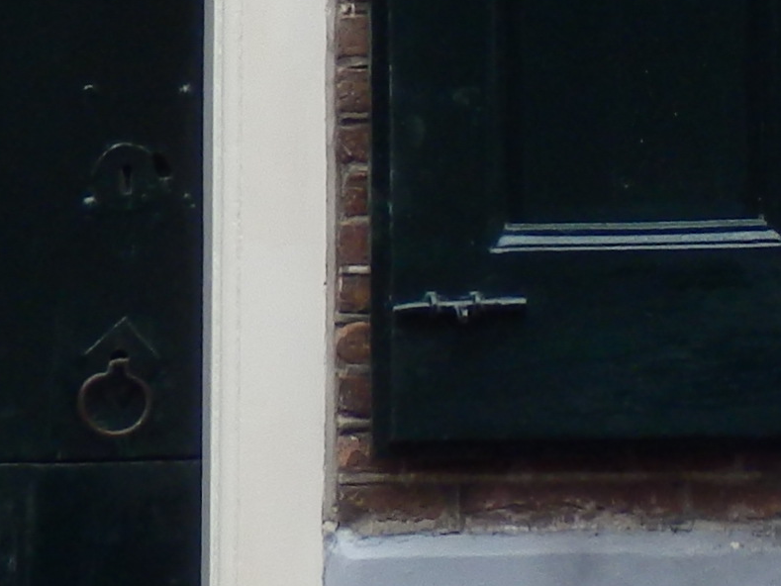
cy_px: 33
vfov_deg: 6.9
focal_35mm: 216
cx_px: 862
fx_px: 4874
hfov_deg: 9.1
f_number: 3.6
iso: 125
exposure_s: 1/60
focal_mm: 6.6
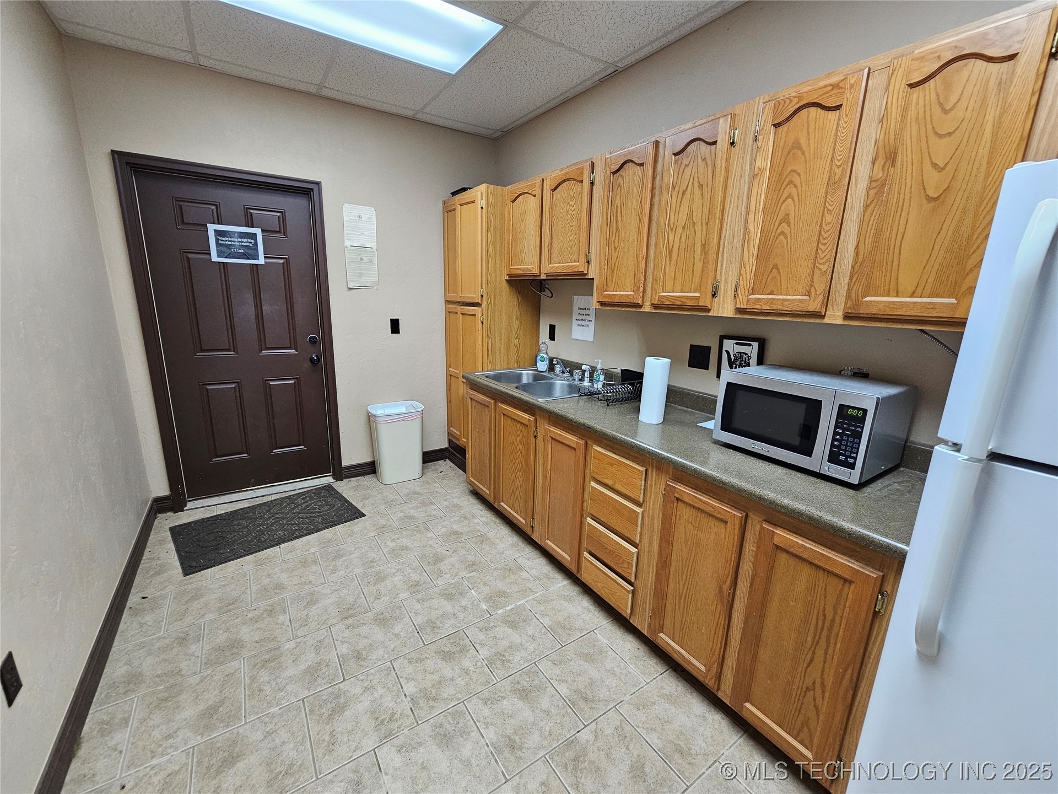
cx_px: 529
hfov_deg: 106.2
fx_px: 397
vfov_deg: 89.9
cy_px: 397
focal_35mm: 13
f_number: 2.2
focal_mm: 2.2
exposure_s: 1/40
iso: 320
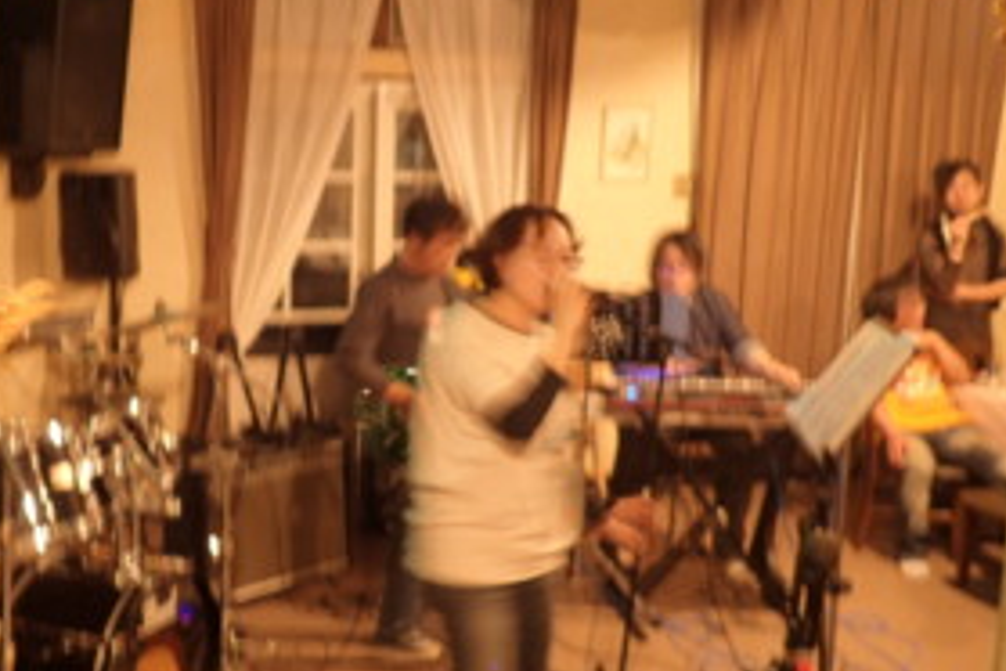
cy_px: 357
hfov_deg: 45.1
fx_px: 1174
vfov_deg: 31.9
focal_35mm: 42
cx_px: 270
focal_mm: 4.5
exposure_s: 1/2
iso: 100
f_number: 2
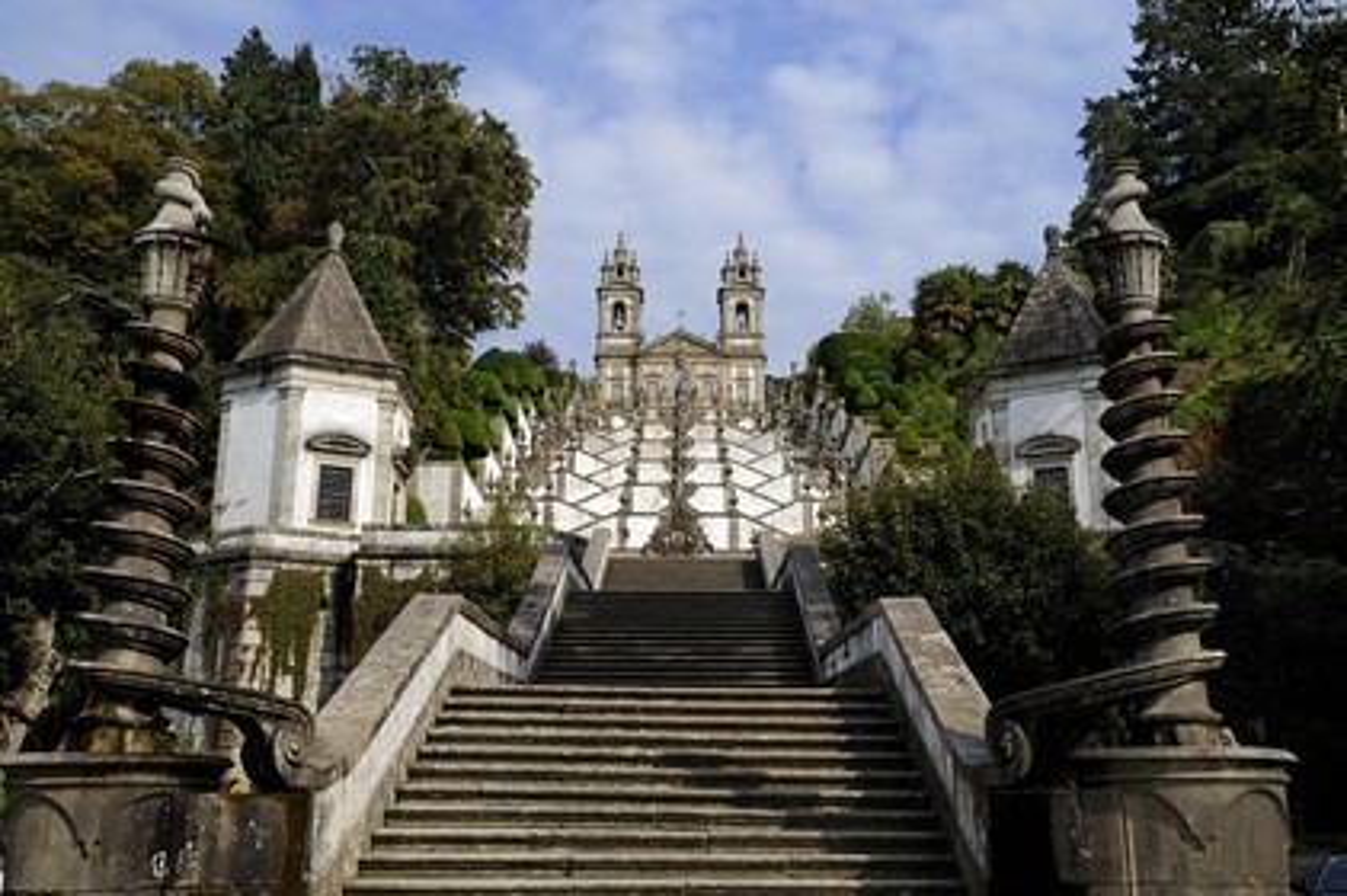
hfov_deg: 50.7
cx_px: 674
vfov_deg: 35.0
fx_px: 1421
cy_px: 448
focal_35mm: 38
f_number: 13
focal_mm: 38
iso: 200
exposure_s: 1/200
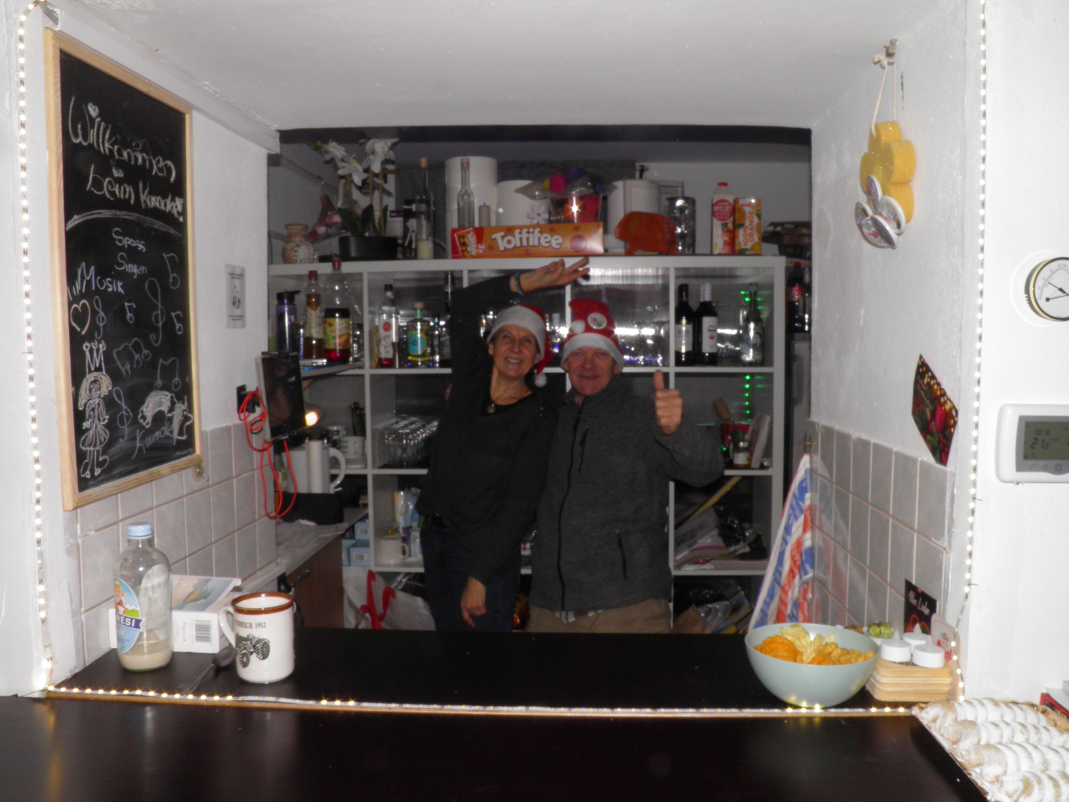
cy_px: 401
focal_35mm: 28
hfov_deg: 63.4
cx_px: 534
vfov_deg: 49.7
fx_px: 865
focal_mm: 4.9
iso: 125
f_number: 8
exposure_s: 1/30
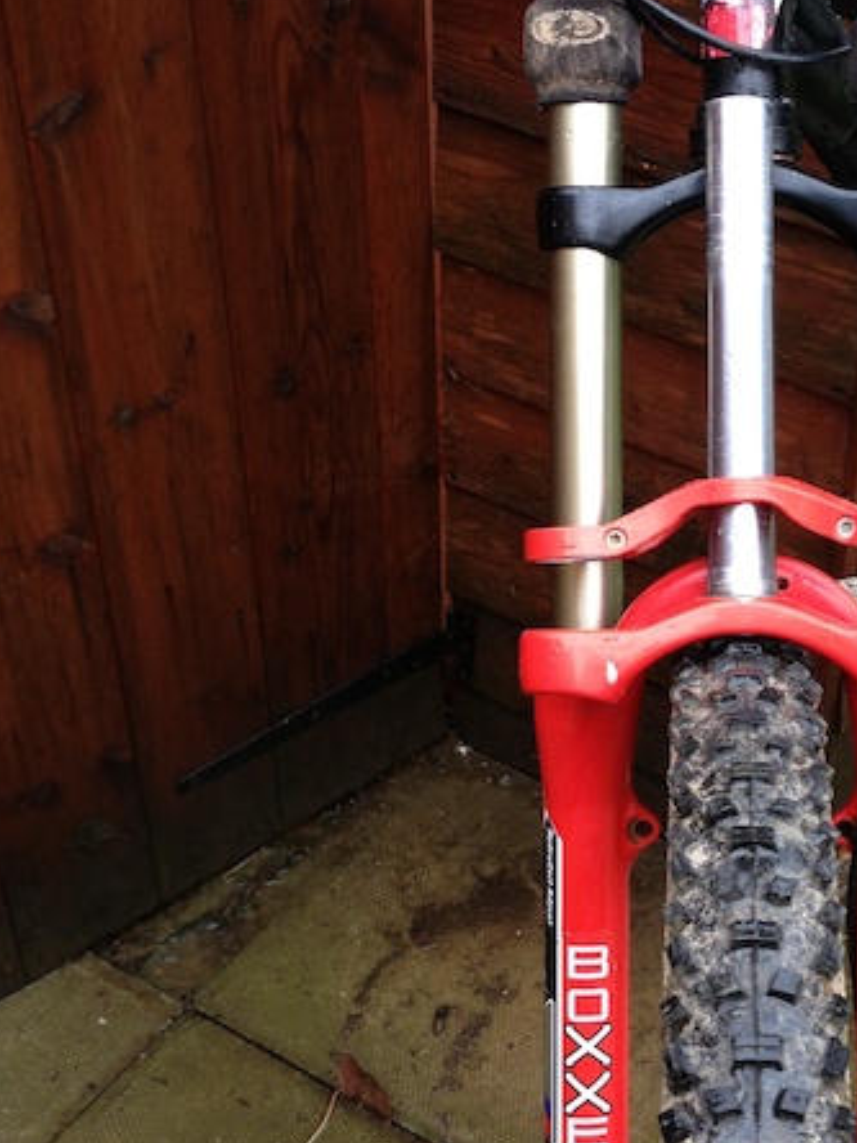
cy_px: 556
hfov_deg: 22.9
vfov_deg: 30.7
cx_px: 710
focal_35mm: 63
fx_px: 2080
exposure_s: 1/24
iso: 50
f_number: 2.4
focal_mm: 4.28
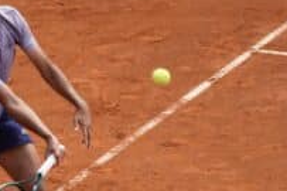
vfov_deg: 3.3
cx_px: -1
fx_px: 3314
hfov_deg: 4.9
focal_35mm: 416
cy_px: 140
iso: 1600
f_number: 6.3
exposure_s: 1/1000
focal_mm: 201
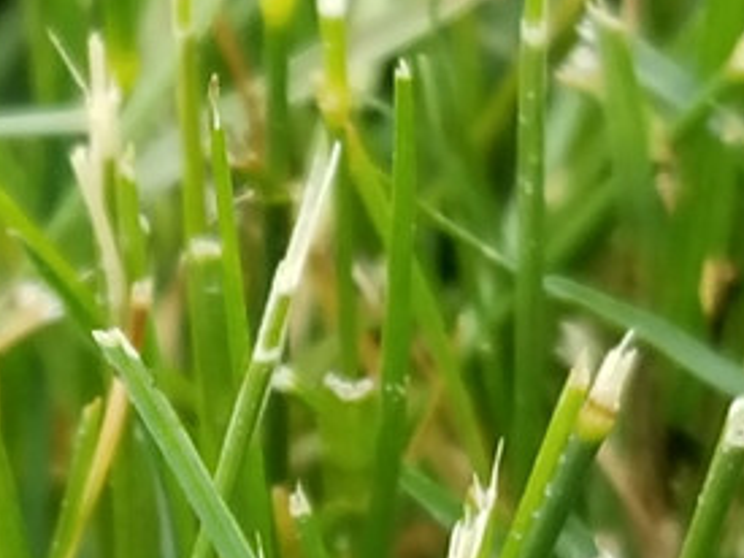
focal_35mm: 101
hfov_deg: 19.3
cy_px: 910
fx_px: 2170
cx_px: 193
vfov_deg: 13.5
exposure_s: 1/694
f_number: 1.7
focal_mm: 4.25
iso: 50
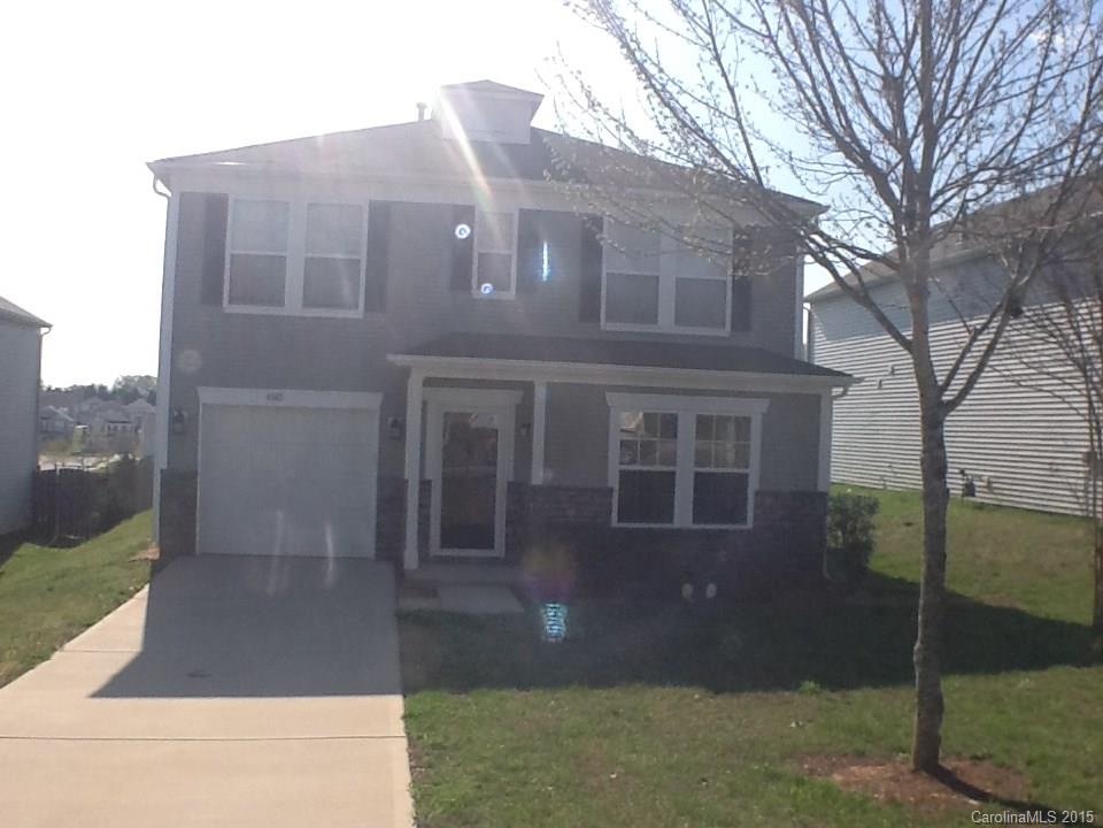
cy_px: 414
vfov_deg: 32.9
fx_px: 1402
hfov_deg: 42.9
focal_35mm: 44
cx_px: 552
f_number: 2.4
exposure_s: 1/1408
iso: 40
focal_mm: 2.03
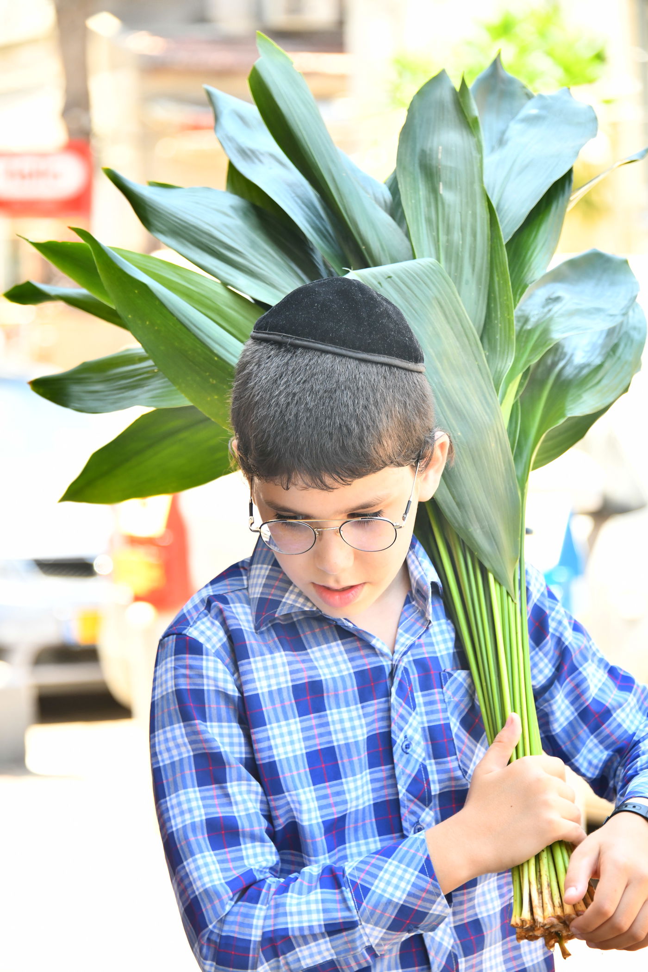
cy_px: 486
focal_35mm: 135
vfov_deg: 15.2
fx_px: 3645
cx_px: 324
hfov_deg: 10.2
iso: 800
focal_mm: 135
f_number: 5.6
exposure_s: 1/200
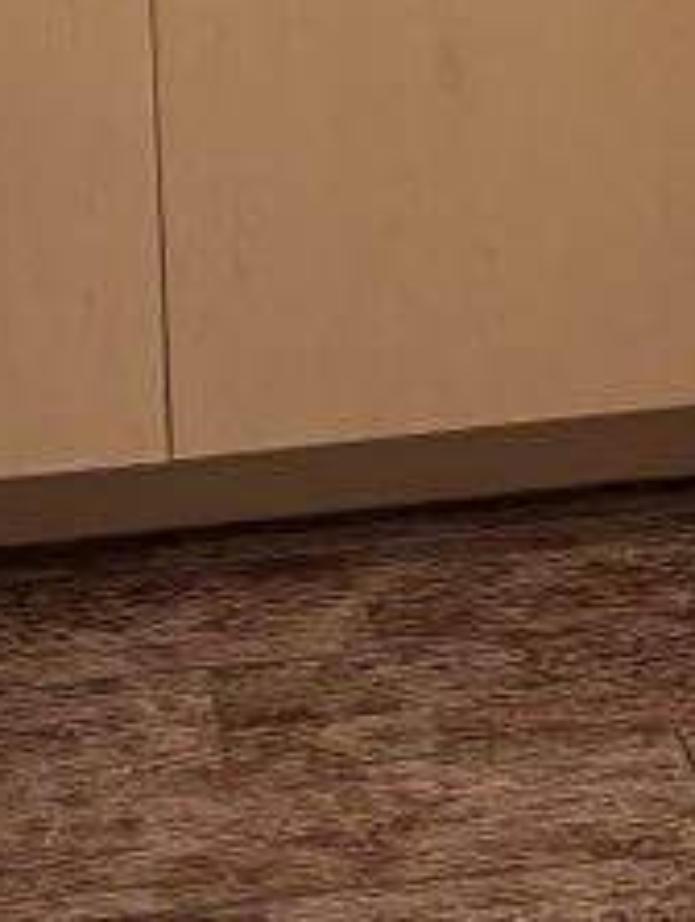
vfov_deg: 12.3
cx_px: 571
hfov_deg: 10.0
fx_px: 3977
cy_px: -645
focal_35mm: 149
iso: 160
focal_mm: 5.96
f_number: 1.6
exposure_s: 1/60
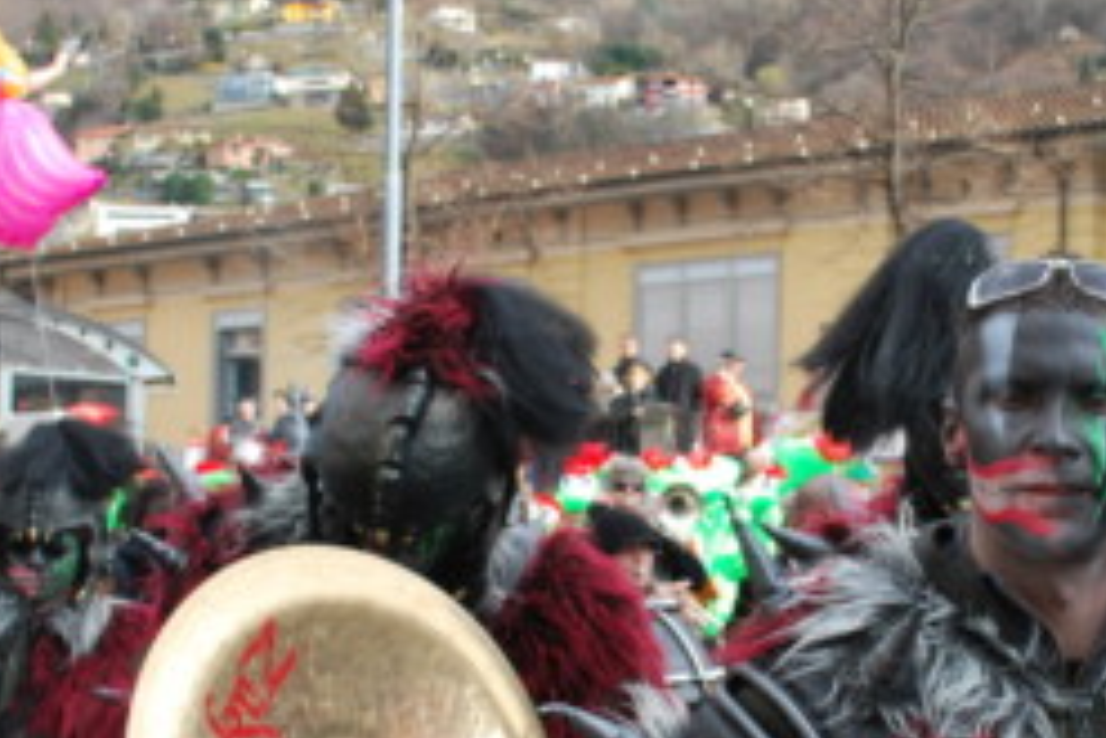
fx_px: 2244
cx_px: 761
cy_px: 526
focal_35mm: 73
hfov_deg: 27.5
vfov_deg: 18.6
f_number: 7.1
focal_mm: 24
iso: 200
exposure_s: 1/200
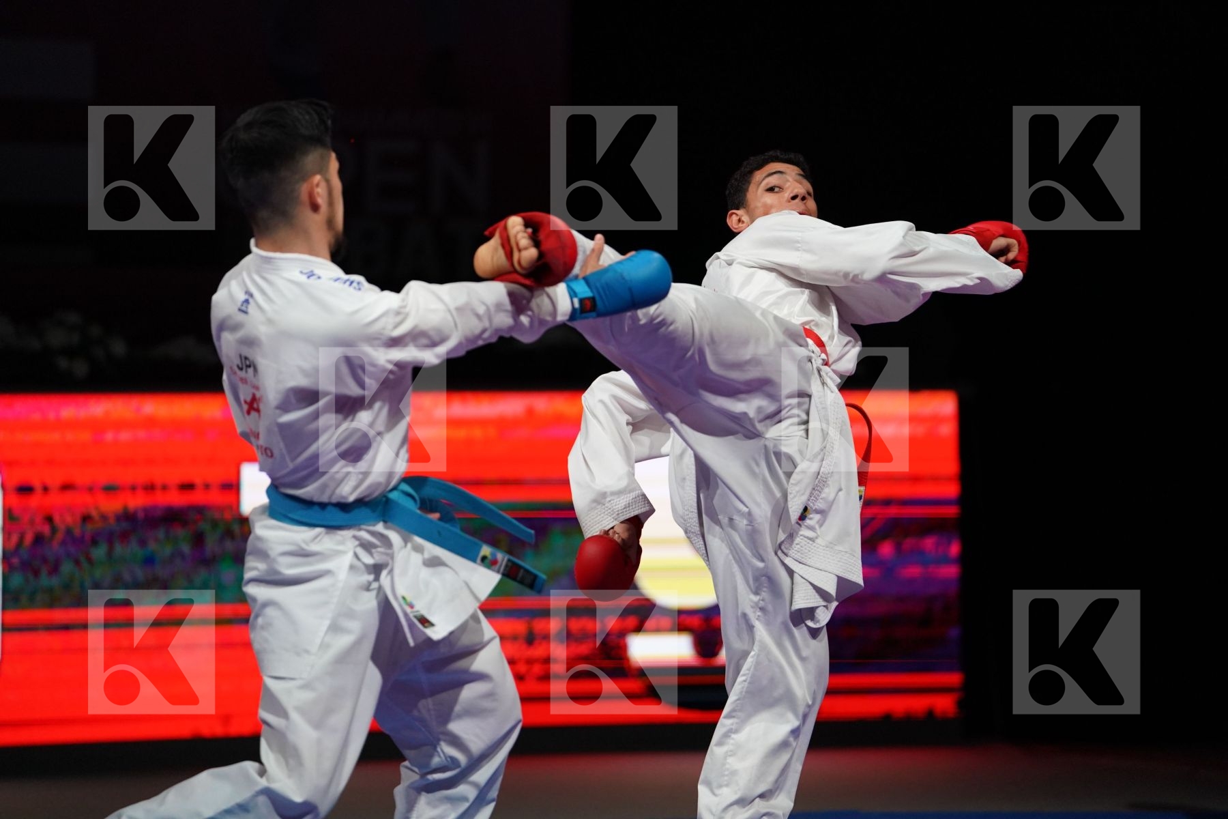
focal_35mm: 200
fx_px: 6822
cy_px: 410
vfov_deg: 6.9
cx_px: 614
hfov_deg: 10.3
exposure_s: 1/1000
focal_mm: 200
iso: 2500
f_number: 2.8
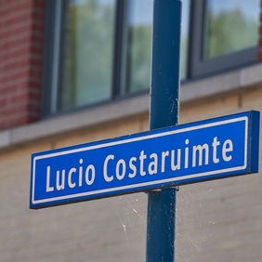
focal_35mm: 335
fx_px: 2869
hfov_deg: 5.2
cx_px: 107
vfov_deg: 5.2
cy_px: 180
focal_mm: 185
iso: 200
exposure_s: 1/250
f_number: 6.3
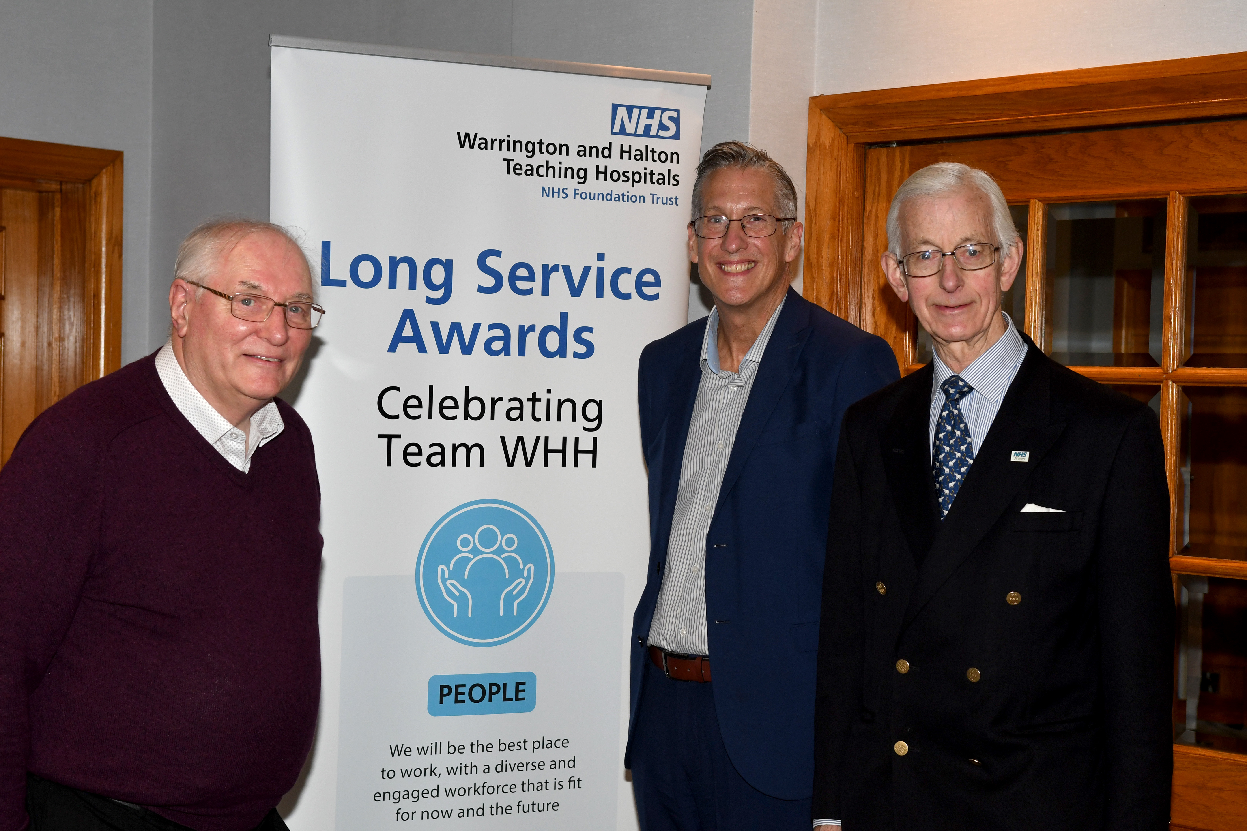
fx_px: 2078
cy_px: 416
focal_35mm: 60
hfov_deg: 33.4
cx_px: 624
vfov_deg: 22.6
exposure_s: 1/125
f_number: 5.6
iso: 800
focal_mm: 40
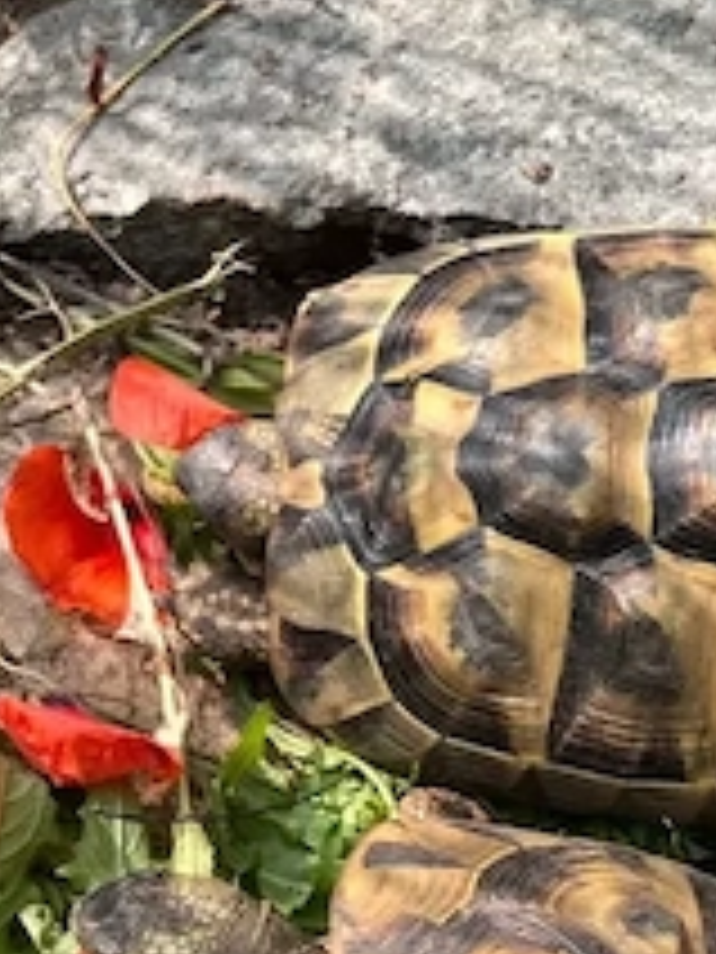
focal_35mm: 49
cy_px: 839
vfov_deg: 36.7
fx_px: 1351
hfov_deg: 29.1
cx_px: 563
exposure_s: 1/1441
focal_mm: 5.1
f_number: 1.6
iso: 50
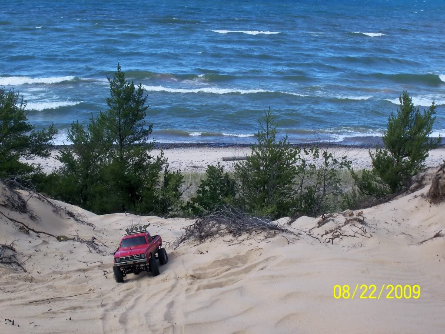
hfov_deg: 37.5
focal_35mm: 51
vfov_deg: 28.6
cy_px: 167
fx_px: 656
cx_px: 222
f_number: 4.5
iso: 100
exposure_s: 1/320
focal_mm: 9.1
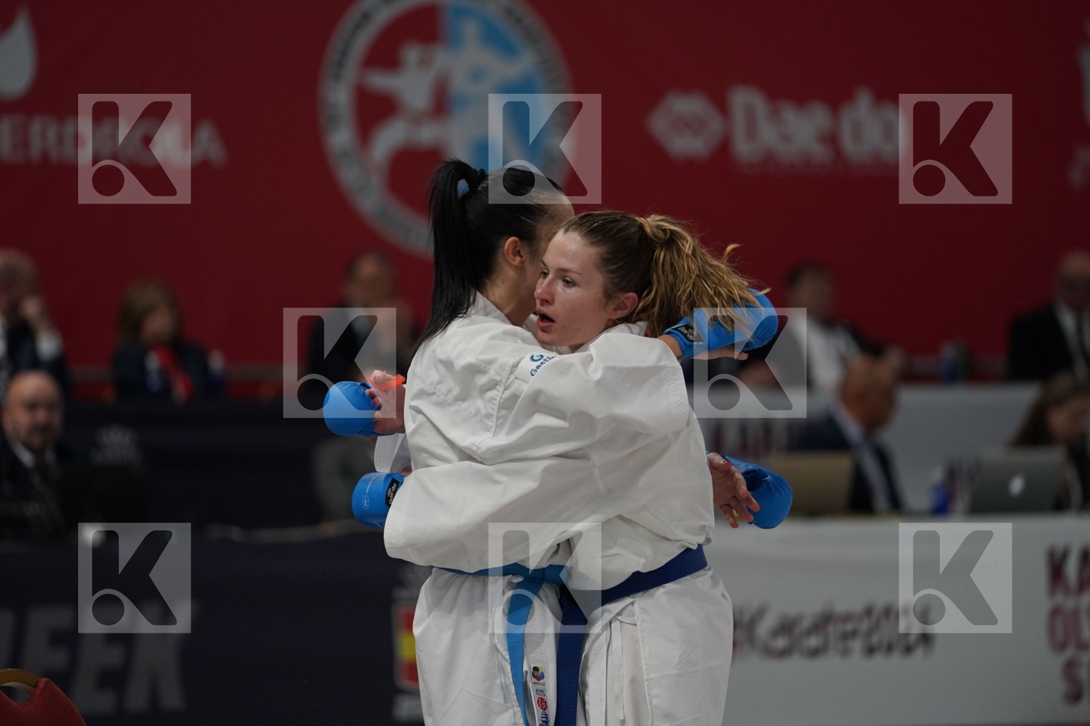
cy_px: 363
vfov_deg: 6.9
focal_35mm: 200
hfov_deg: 10.3
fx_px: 6055
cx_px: 545
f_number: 2.8
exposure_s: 1/1000
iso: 1000
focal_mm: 200
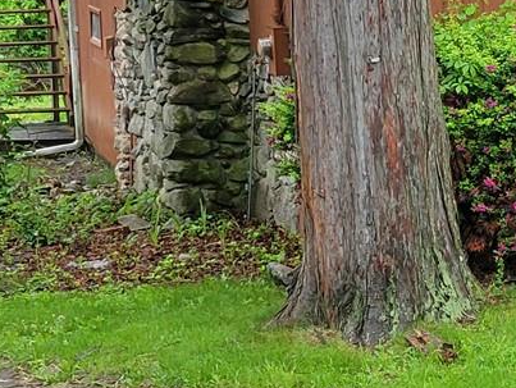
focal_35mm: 132
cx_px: 772
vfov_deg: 11.2
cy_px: 168
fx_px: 1969
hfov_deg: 14.0
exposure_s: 1/120
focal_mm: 5.4
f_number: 1.8
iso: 100
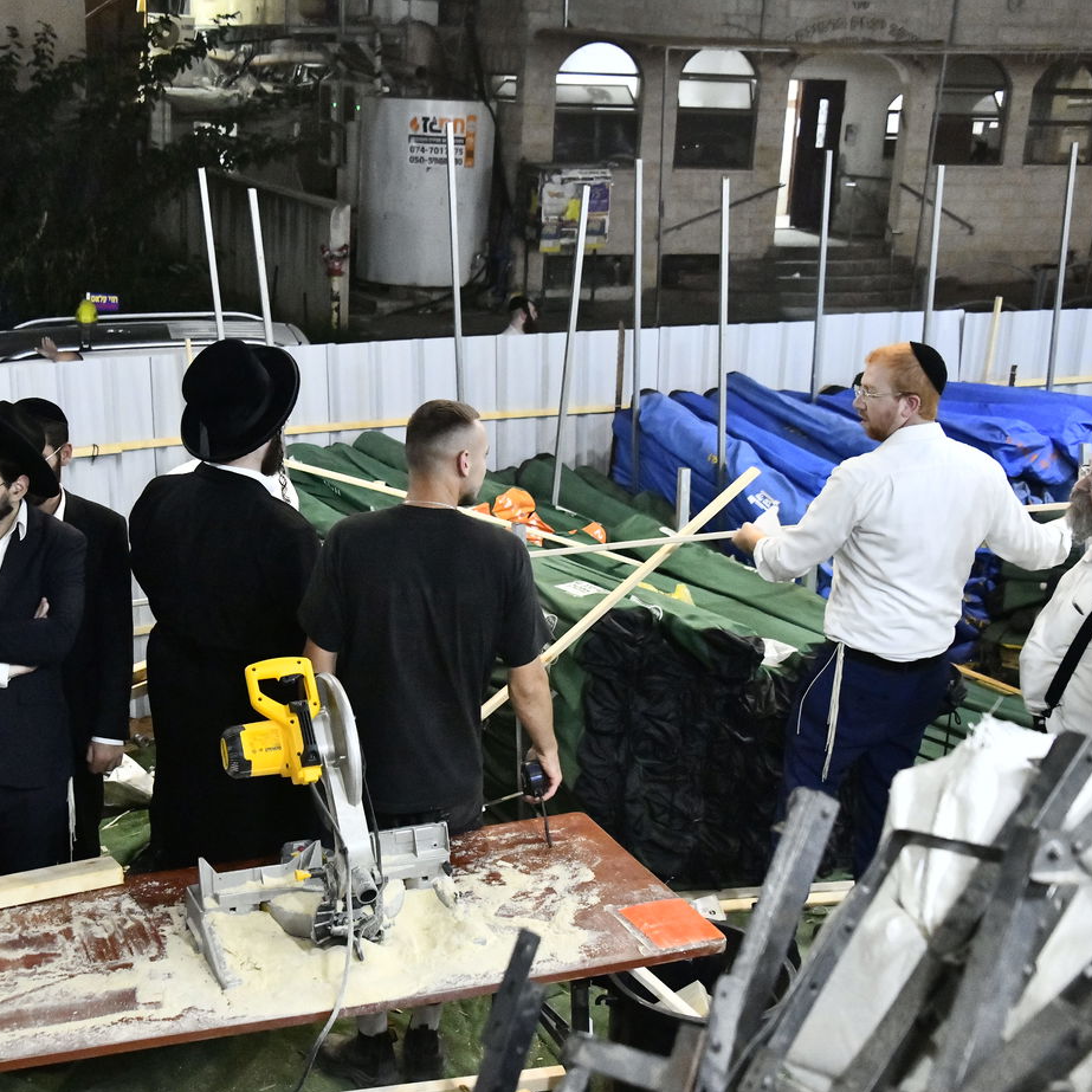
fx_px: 1749
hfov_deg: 34.5
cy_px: 551
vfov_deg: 34.7
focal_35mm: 49
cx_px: 393
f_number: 5.6
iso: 8000
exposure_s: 1/125
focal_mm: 38
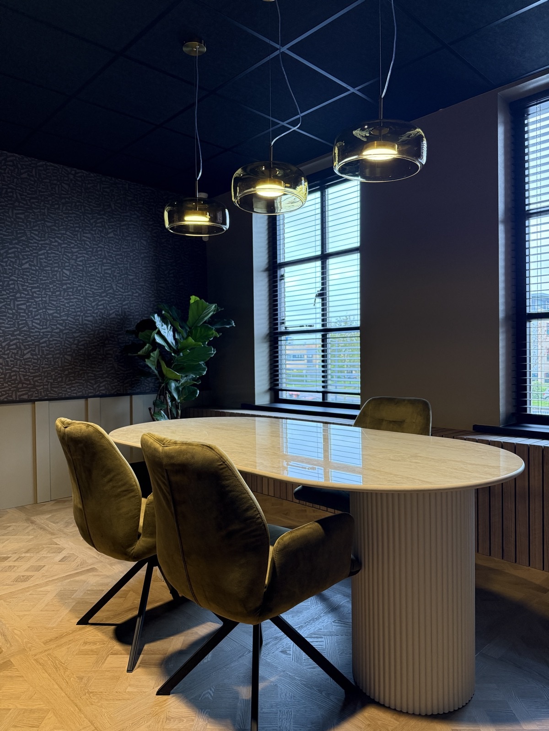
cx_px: 274
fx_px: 508
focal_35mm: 24
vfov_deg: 71.6
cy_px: 366
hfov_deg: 56.8
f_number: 1.78
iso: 250
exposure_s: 1/100
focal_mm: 6.76
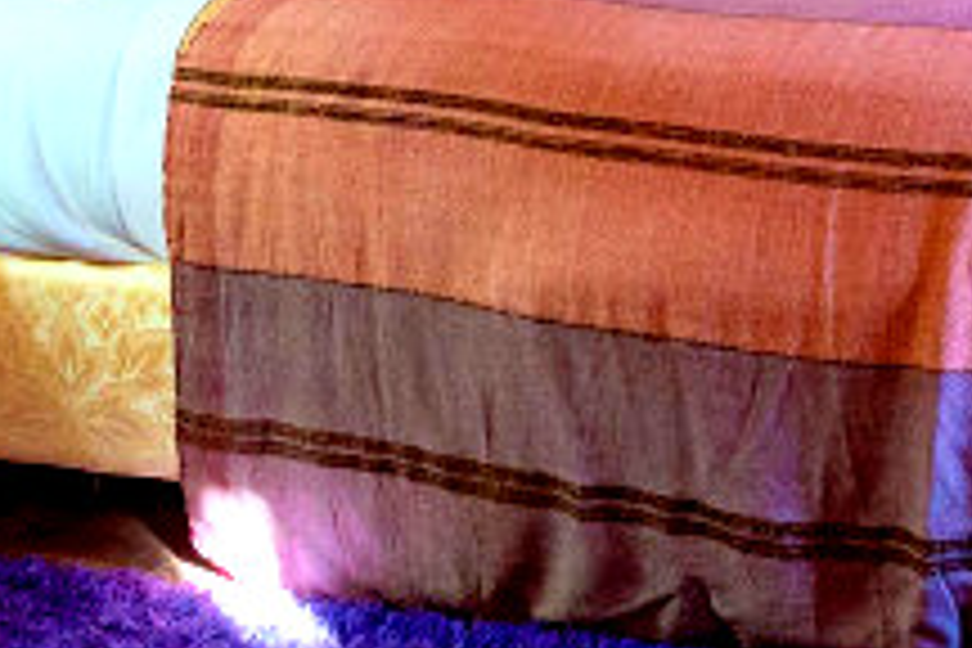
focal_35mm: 100
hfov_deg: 19.0
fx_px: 2700
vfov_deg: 12.7
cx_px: 1233
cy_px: -452
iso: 400
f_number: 2.8
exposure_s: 1/30
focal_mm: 12
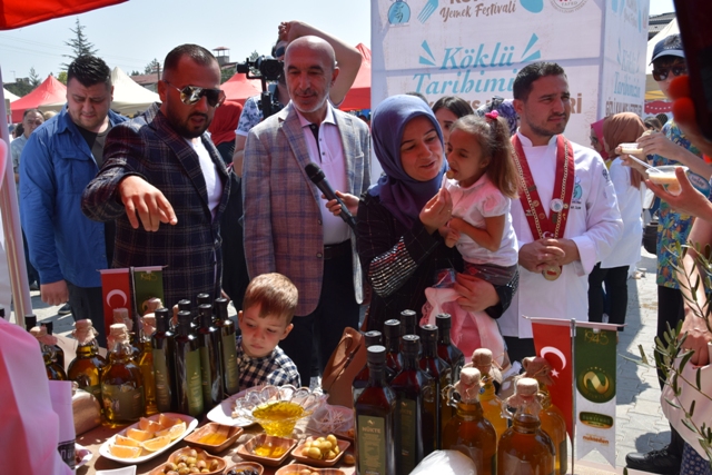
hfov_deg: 57.2
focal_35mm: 33
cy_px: 238
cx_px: 356
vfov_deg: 40.0
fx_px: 653
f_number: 9
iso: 200
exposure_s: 1/320
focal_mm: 22
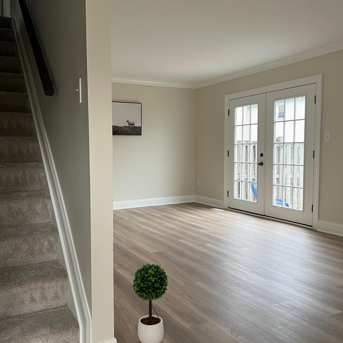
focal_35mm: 31
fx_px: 348
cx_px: 148
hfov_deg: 52.4
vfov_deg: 52.5
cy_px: 172
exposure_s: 1/60
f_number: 1.5
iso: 125
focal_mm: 5.7
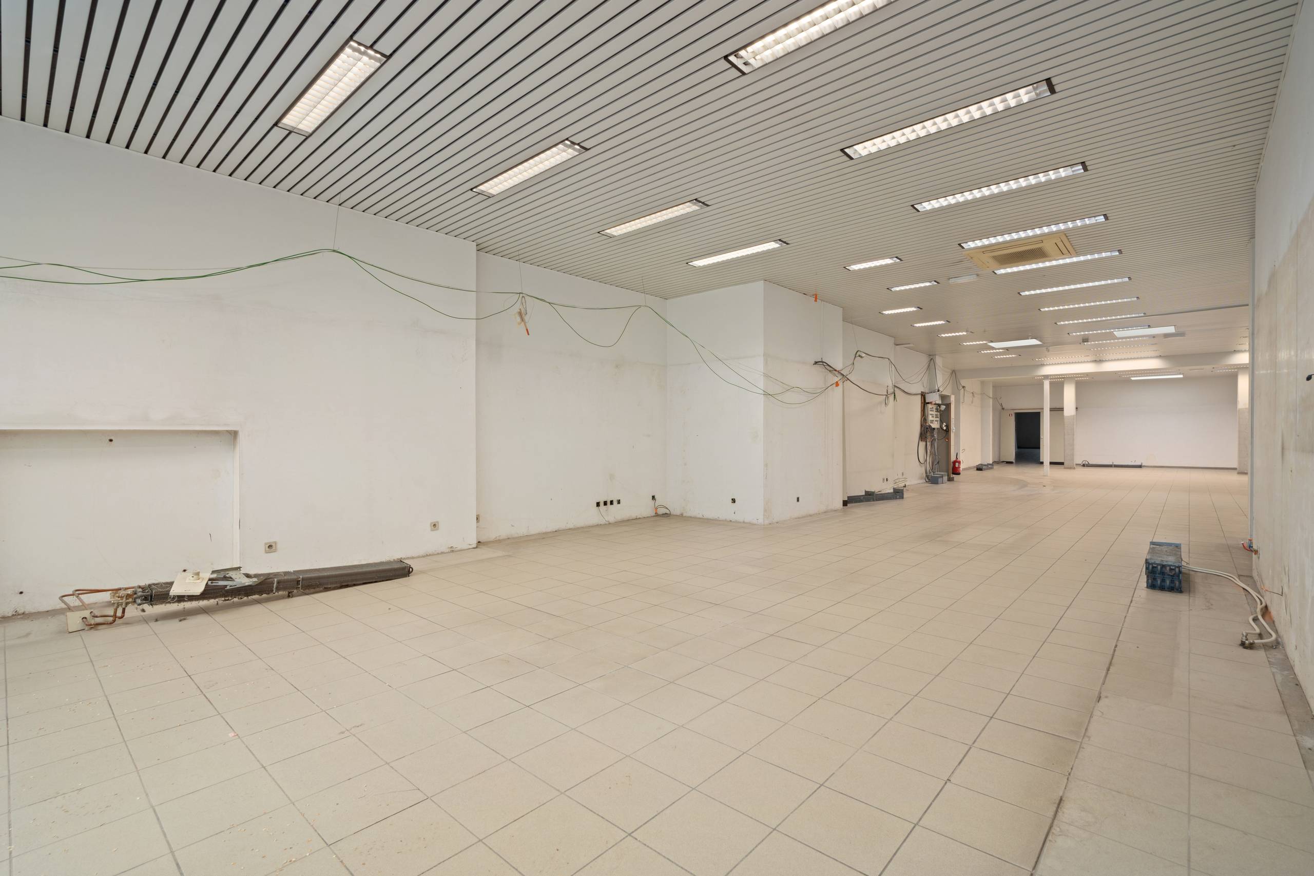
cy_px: 438
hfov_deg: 96.7
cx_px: 657
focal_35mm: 16
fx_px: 584
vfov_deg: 73.7
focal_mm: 16
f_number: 11
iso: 250
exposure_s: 1.6
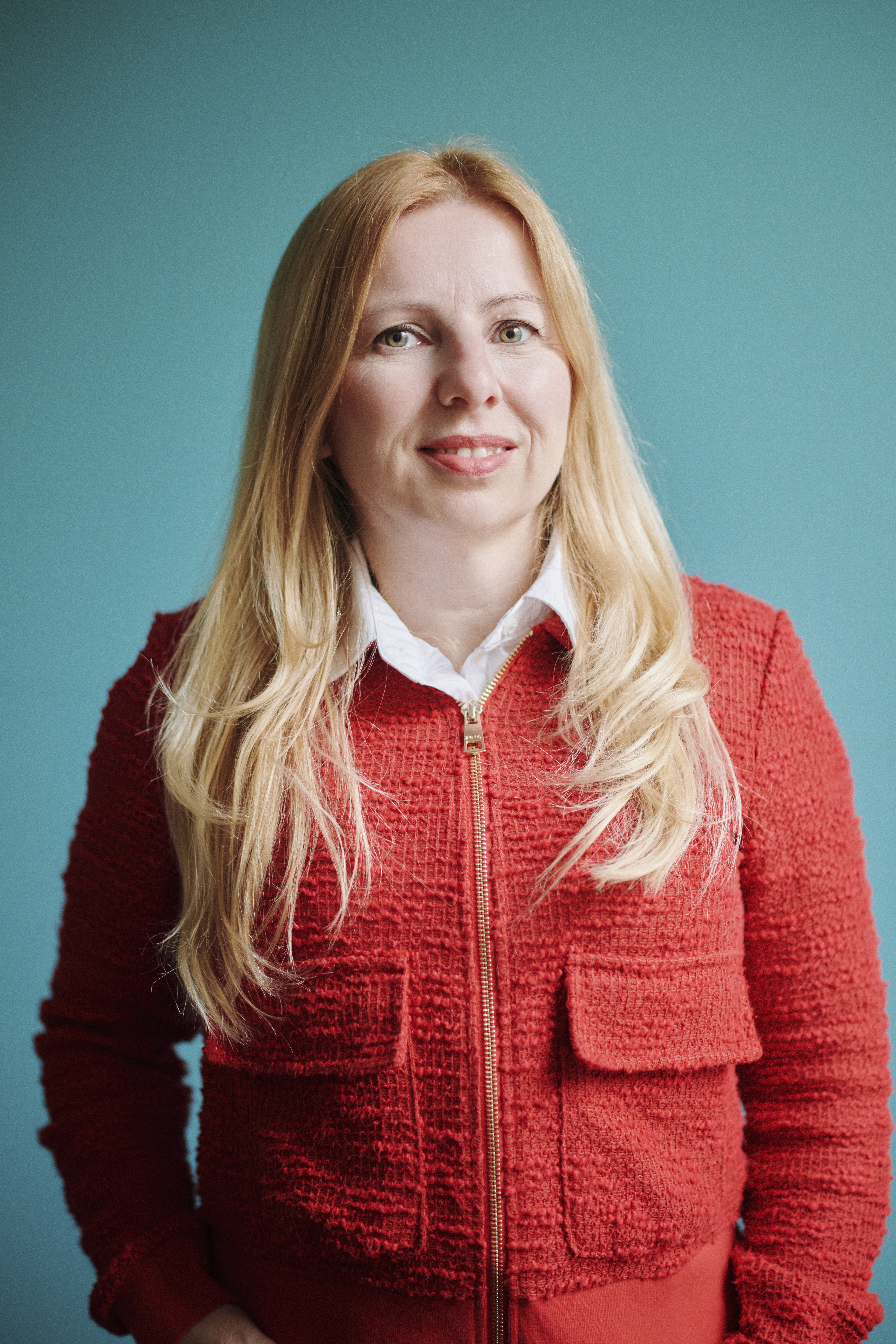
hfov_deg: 16.1
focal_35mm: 85
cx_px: 448
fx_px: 3173
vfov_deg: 23.9
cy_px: 672
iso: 1000
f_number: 1.8
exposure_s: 1/400
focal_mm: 85
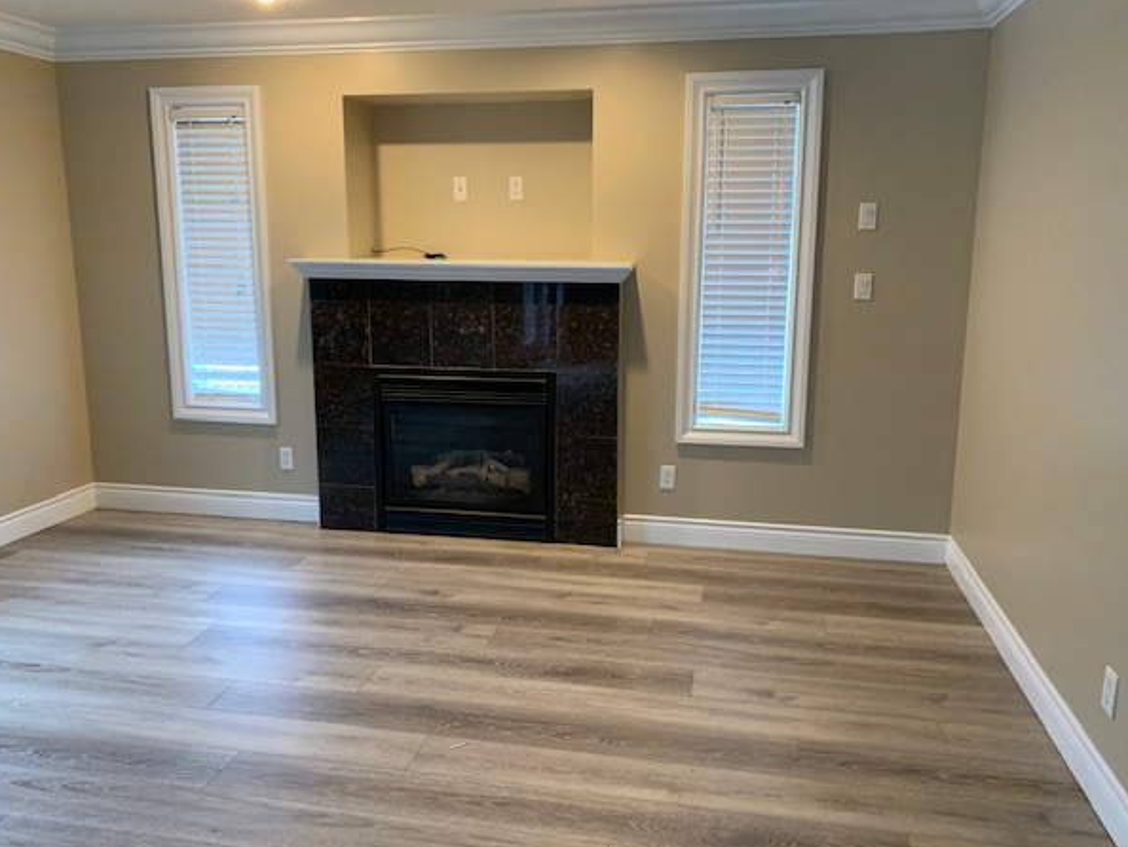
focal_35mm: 28
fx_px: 913
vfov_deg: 49.8
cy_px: 420
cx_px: 556
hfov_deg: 63.4
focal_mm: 4.25
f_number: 1.8
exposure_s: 1/60
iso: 250
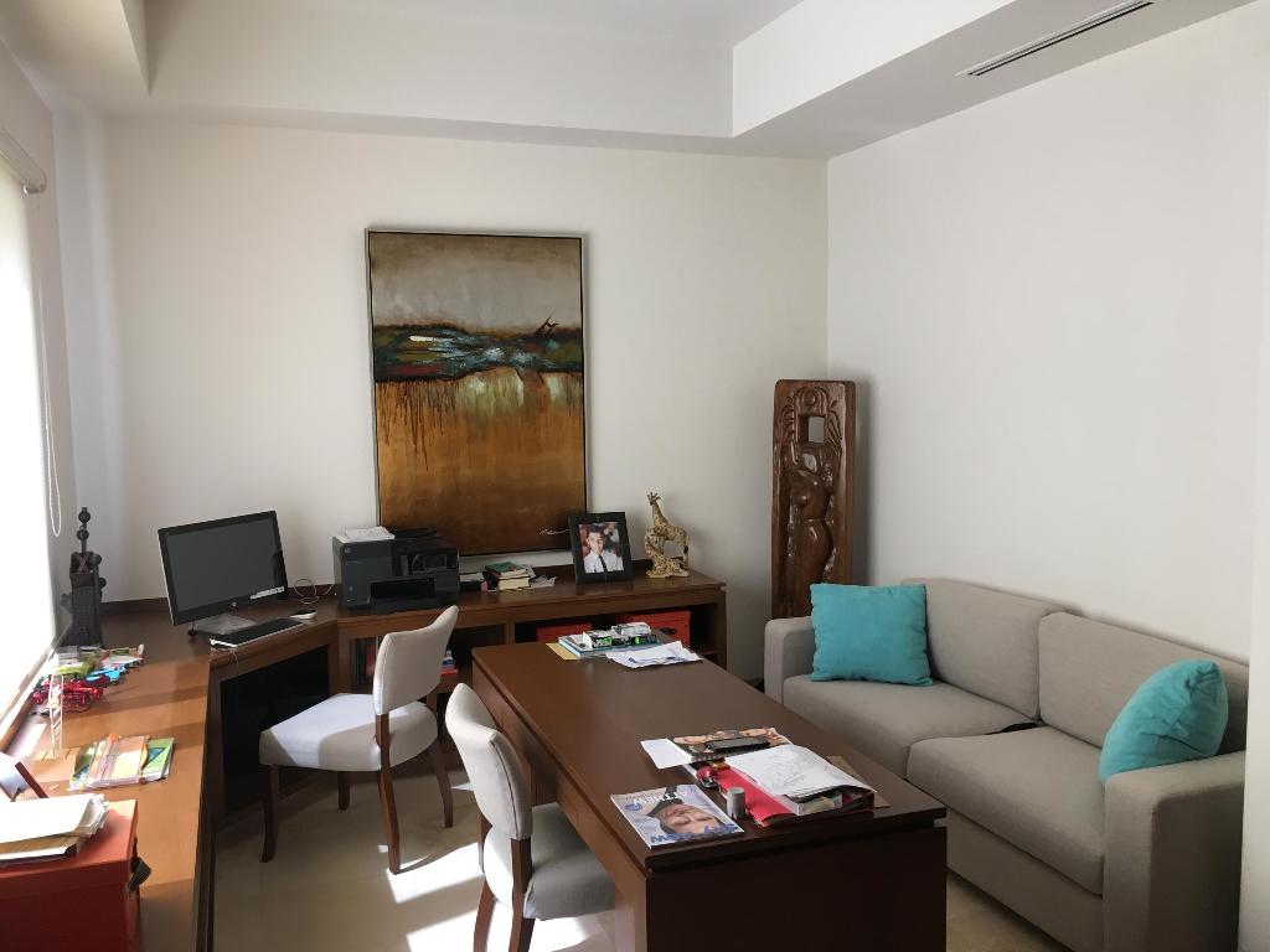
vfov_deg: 48.2
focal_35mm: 29
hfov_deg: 61.7
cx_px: 635
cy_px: 476
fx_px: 1064
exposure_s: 1/30
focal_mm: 4.15
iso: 40
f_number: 2.2
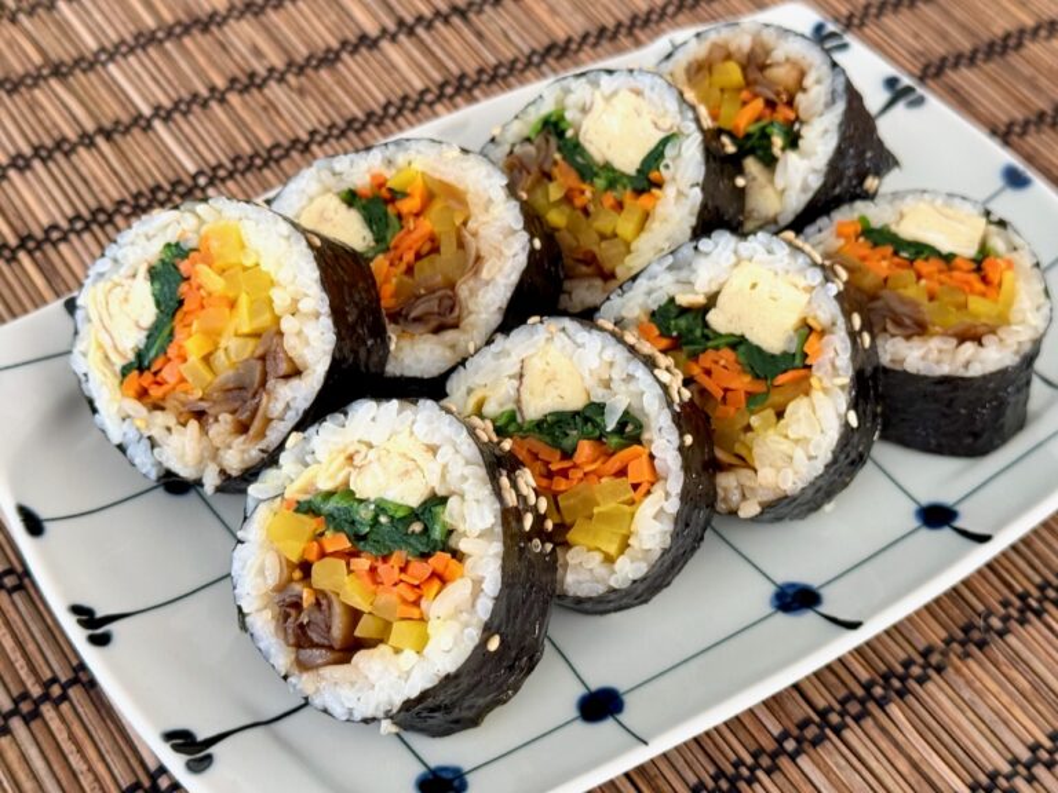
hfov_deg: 39.7
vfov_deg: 30.3
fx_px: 1467
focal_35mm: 48
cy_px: 396
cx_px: 529
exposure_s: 1/60
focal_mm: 6.76
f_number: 1.78
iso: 160
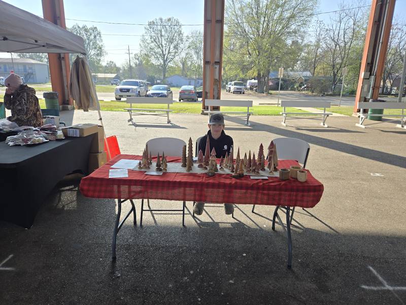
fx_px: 270
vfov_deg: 58.9
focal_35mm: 23
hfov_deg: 73.9
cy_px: 152
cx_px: 203
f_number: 1.8
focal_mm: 5.4
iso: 25
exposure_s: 1/1053
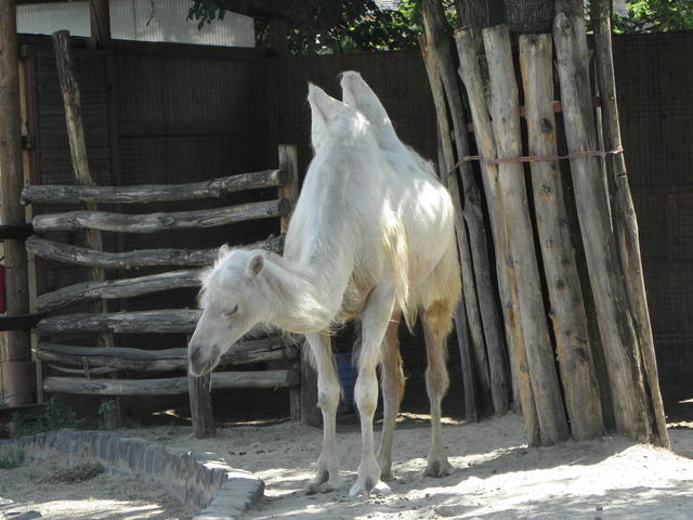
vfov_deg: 10.6
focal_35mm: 140
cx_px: 346
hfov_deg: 14.1
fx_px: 2803
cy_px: 260
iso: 100
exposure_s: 1/160
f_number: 4.4
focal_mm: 24.95
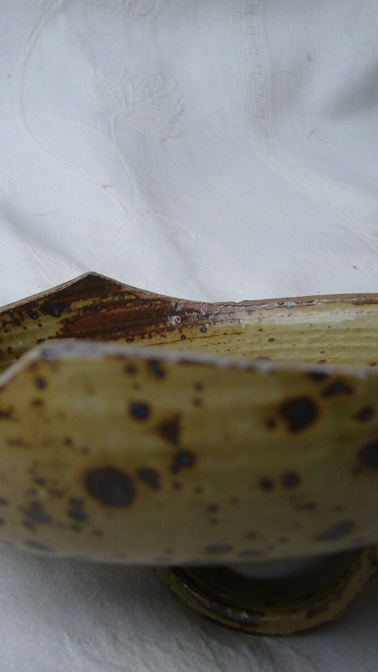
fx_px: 909
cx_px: 155
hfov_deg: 23.5
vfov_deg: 40.6
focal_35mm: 51
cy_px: 335
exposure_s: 1/80
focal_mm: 5.8
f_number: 2.8
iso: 80
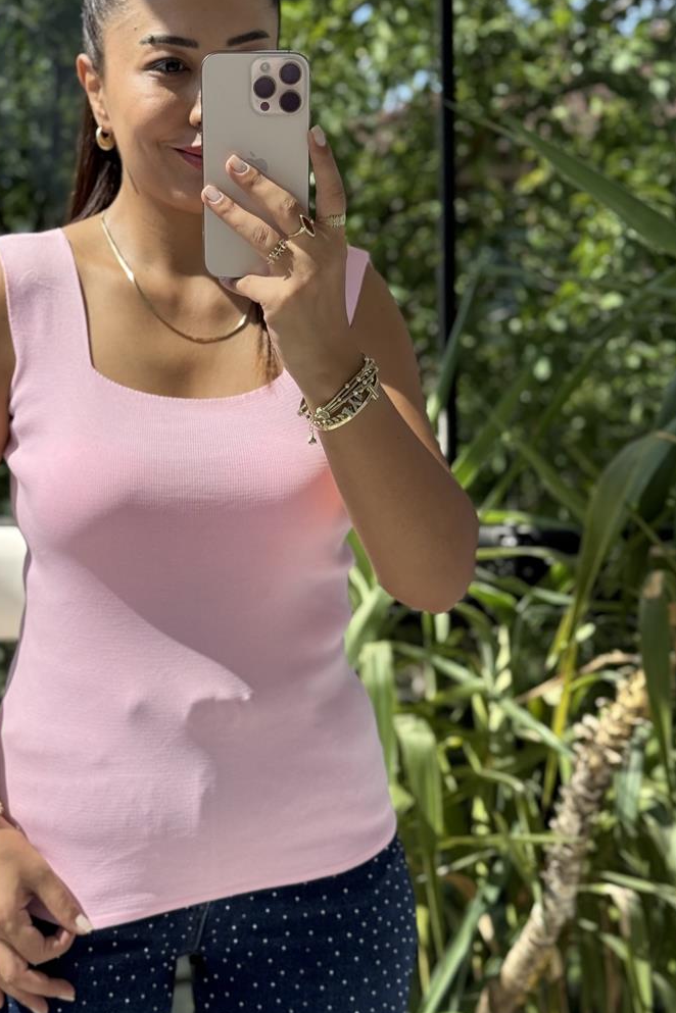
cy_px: 479
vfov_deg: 30.1
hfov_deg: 20.2
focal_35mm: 67
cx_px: 222
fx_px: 1887
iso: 64
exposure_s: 1/1055
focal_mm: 6.76
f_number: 1.78
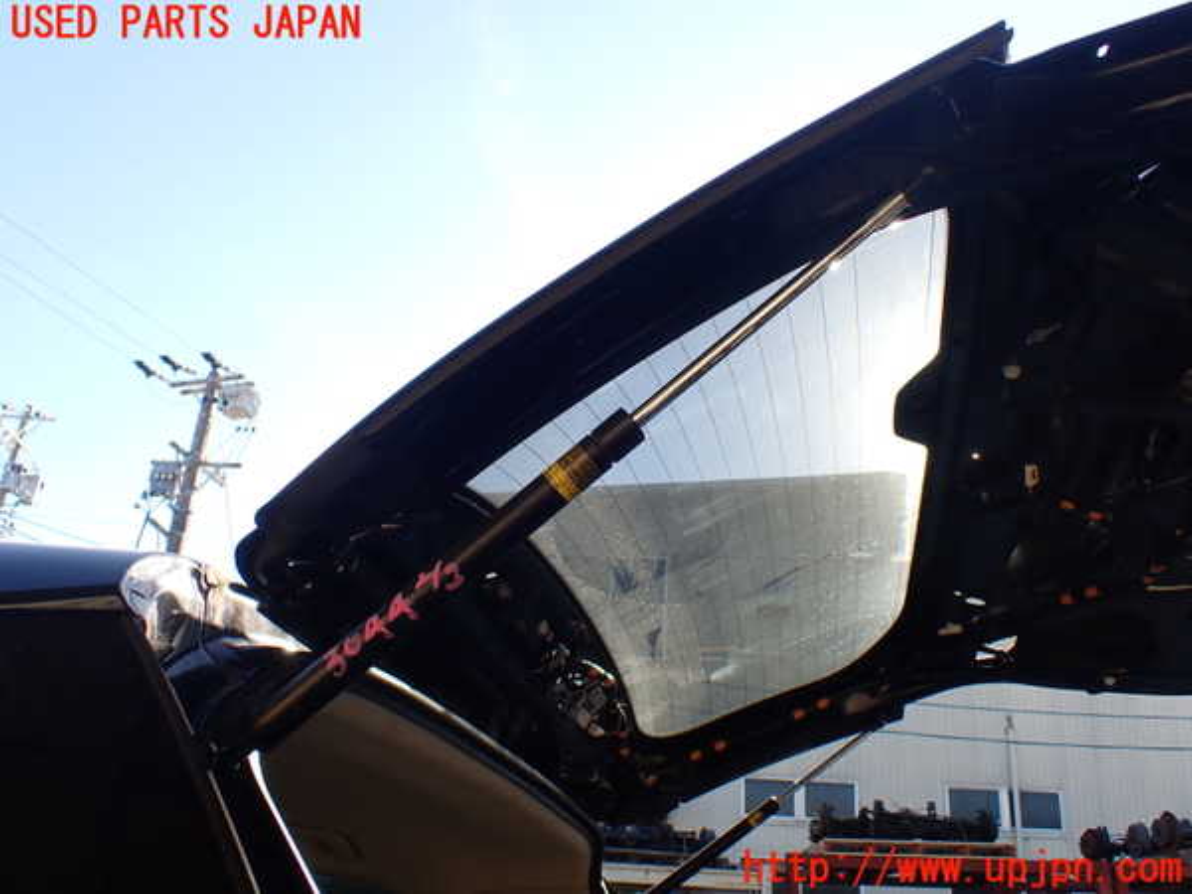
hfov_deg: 60.0
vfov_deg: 46.8
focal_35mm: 30
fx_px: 1033
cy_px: 447
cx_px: 596
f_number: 3.2
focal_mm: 5.4
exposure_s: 1/250
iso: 100
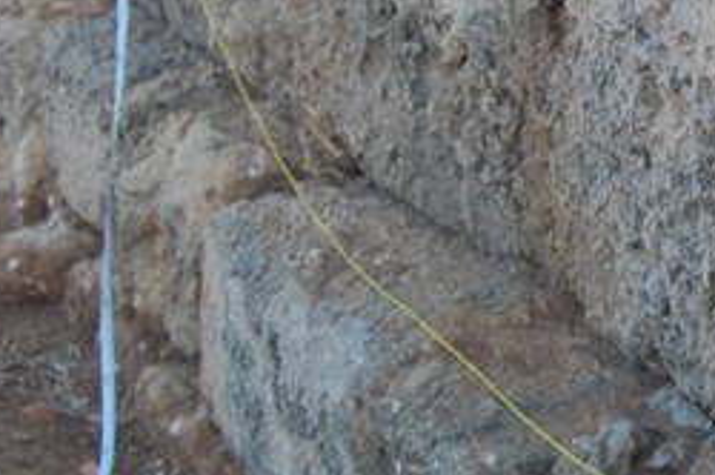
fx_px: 2856
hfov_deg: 13.8
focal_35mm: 144
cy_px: 117
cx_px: 869
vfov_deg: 9.5
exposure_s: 1/160
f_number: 6.3
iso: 200
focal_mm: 30
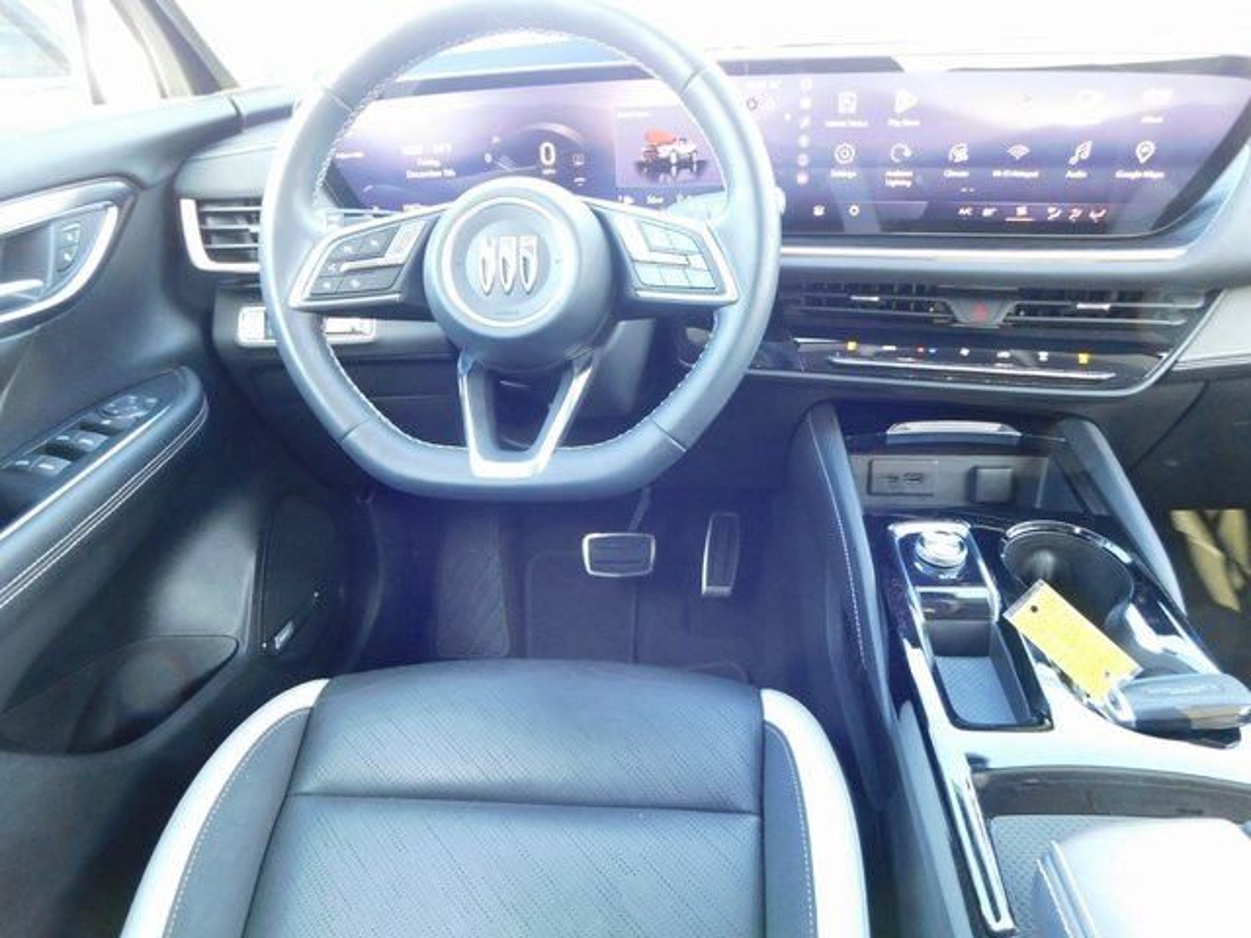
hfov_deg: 73.9
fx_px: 831
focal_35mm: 23
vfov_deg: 58.9
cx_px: 626
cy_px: 469
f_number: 3
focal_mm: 4
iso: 360
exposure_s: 1/30
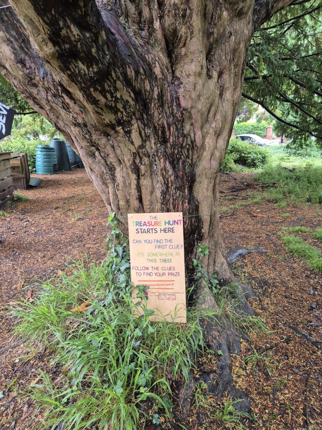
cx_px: 161
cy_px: 215
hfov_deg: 58.9
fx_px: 285
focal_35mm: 23
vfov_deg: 73.9
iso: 250
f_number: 1.8
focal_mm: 5.4
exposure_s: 1/100
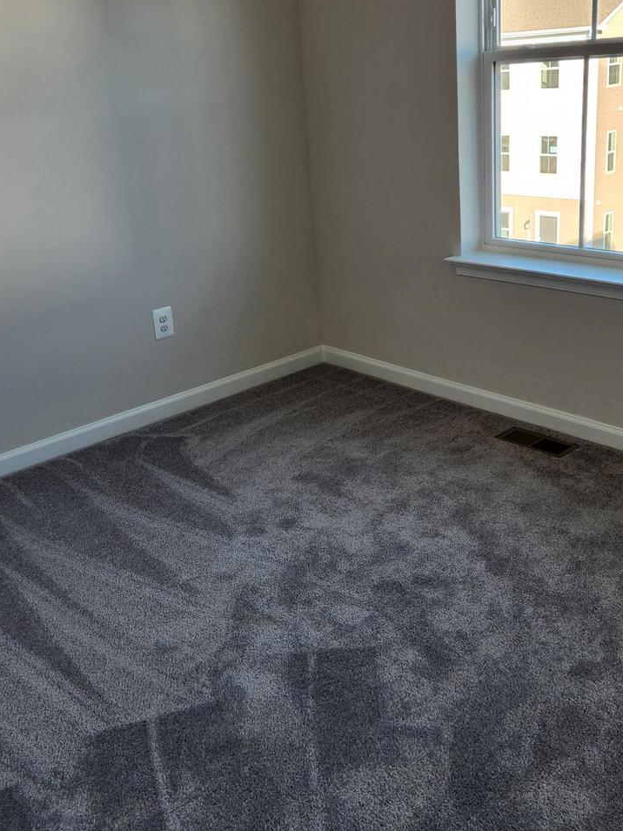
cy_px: 353
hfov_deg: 38.6
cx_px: 338
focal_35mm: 37
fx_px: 888
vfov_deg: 50.0
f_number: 1.8
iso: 80
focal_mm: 5.4
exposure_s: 1/180
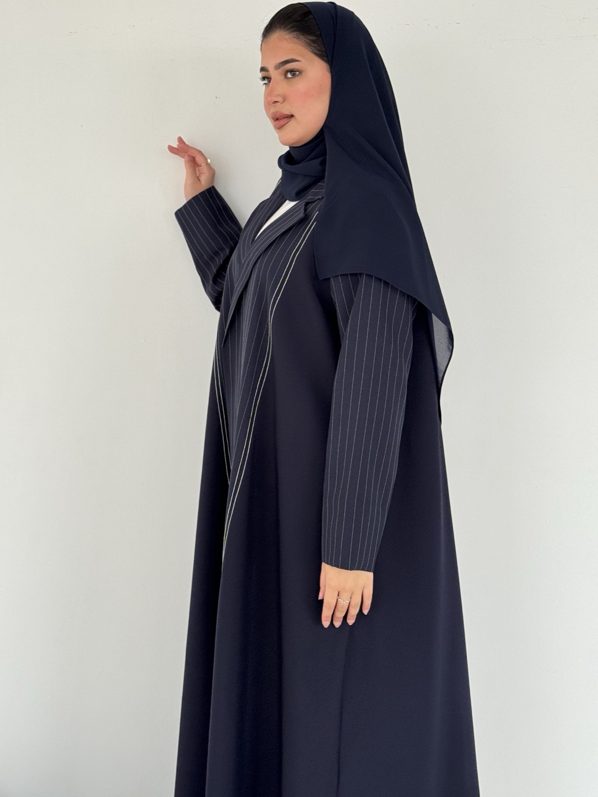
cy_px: 398
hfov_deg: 30.3
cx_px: 299
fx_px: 1106
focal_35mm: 48
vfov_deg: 39.7
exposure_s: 1/74
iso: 100
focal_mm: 6.76
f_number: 1.78
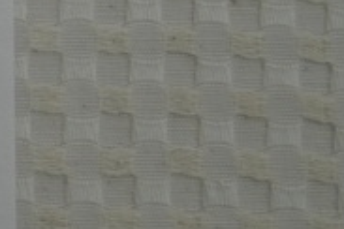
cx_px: -650
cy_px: -267
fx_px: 2054
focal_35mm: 215
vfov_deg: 6.2
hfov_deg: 8.3
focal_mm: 24
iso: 360
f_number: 4
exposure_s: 1/30
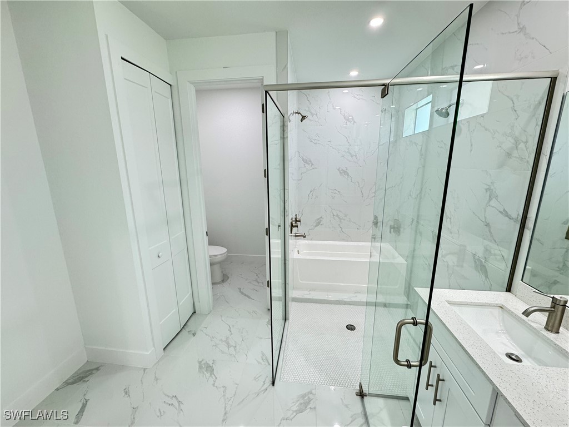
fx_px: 230
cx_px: 284
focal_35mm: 14
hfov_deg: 102.1
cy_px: 214
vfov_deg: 85.7
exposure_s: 1/60
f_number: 2.2
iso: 160
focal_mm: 2.22
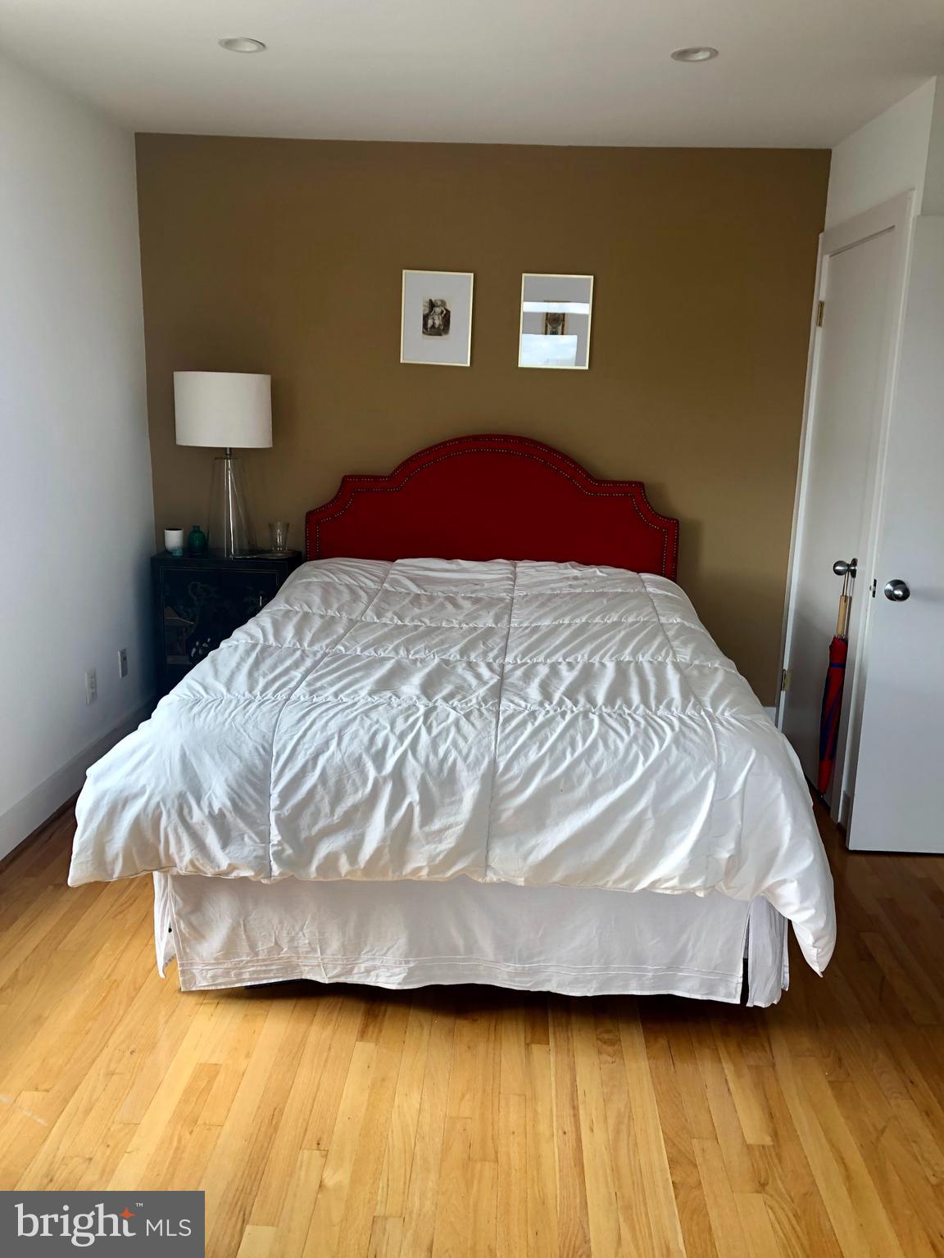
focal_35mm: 28
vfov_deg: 63.4
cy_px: 629
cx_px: 472
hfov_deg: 49.7
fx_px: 1018
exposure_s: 1/120
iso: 50
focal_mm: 3.99
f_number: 1.8
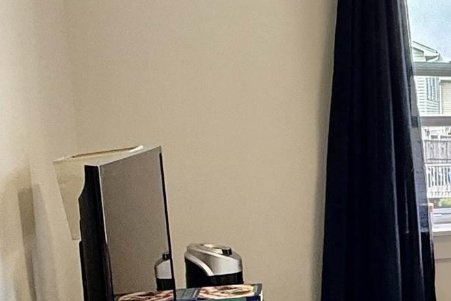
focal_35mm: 68
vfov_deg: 19.8
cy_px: 236
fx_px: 852
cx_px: 625
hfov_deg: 24.7
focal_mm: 2.22
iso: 64
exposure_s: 1/121
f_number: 2.2
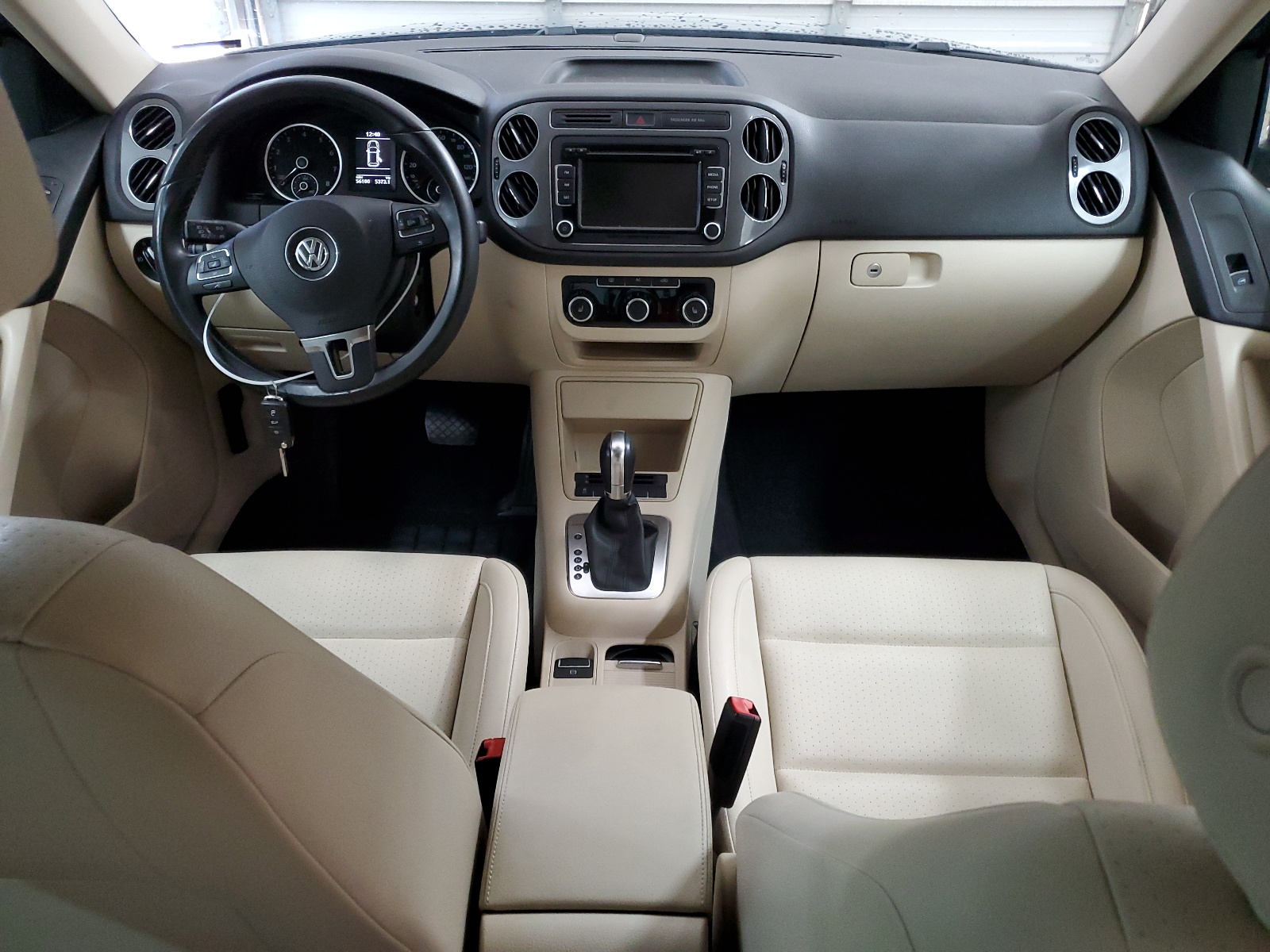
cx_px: 635
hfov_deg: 67.3
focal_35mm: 26
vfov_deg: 53.1
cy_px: 476
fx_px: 954
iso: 289
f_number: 1.5
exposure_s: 1/24
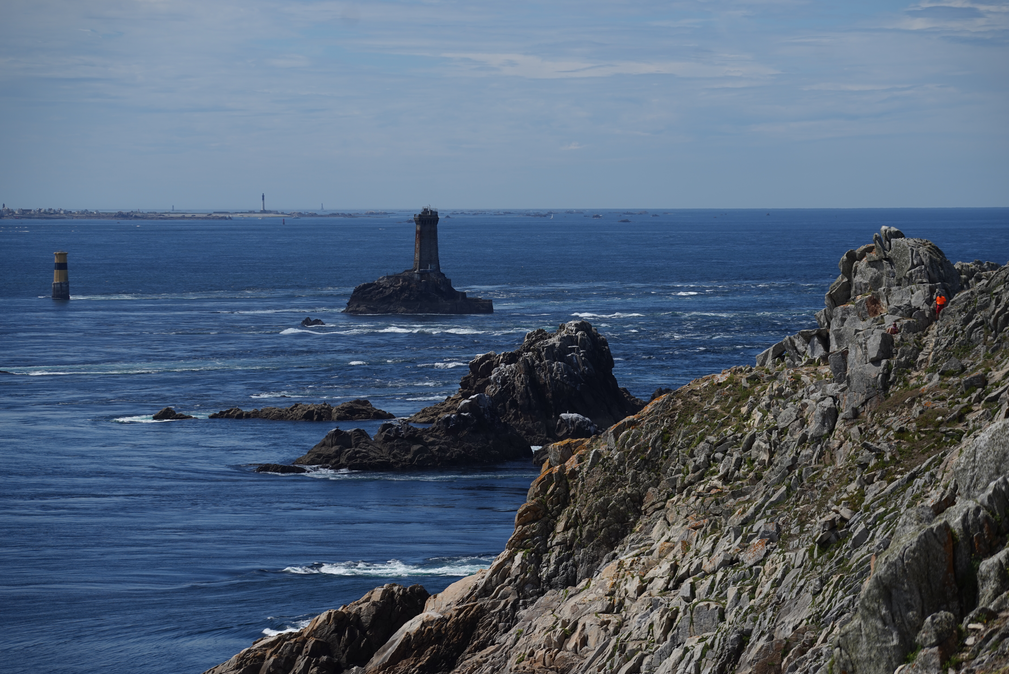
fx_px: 4065
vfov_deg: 9.5
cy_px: 339
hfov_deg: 14.1
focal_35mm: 145
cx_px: 519
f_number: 5
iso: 50
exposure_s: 1/800
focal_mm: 140
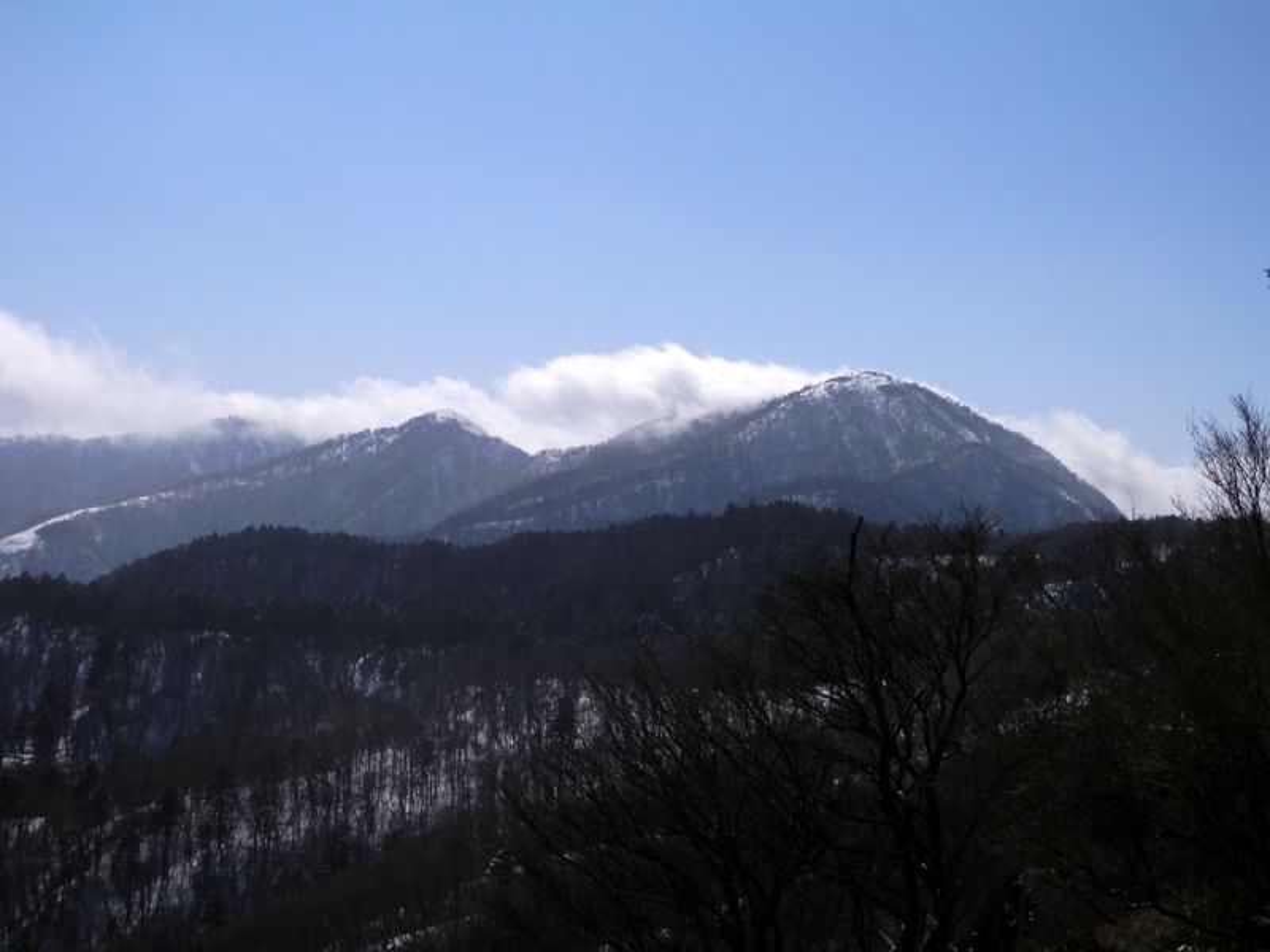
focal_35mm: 54
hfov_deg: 35.5
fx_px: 1981
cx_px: 635
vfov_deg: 27.0
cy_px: 476
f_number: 11.6
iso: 80
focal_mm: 9.8
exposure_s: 1/500
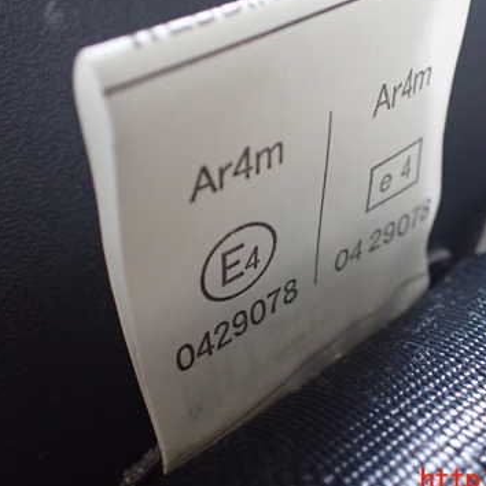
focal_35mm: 45
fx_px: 715
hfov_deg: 37.2
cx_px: 319
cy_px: 189
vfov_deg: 37.4
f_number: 2.3
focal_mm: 5.4
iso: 800
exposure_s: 1/125
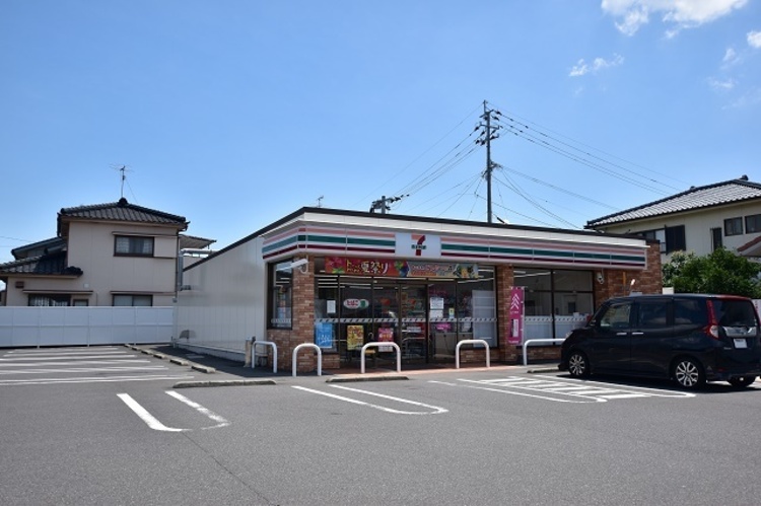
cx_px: 380
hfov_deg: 62.0
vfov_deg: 43.6
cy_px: 253
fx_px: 634
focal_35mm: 30
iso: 160
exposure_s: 1/1600
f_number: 4.5
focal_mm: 20
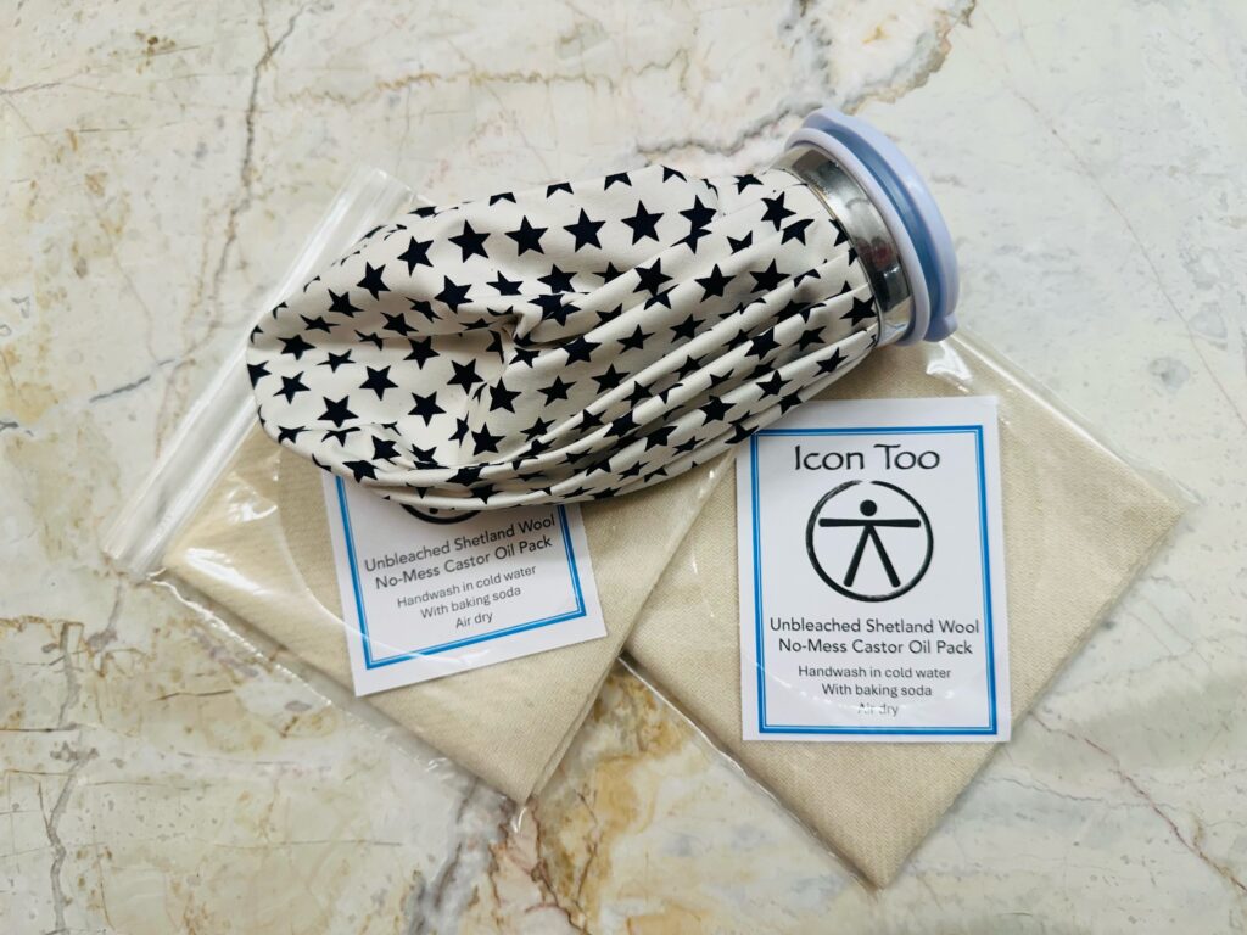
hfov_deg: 71.6
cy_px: 468
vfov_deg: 56.8
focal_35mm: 24
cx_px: 624
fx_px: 865
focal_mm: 6.86
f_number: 1.78
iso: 64
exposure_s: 1/120
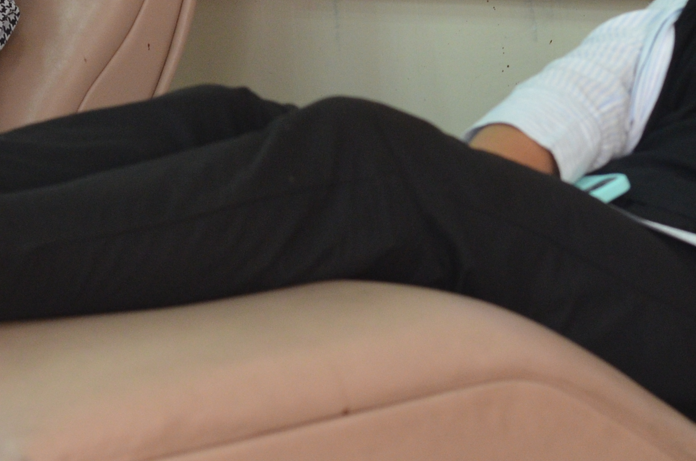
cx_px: 549
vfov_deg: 6.3
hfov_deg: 9.4
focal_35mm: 218
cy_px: 92
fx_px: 4206
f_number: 4.5
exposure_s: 1/80
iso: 1000
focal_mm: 50
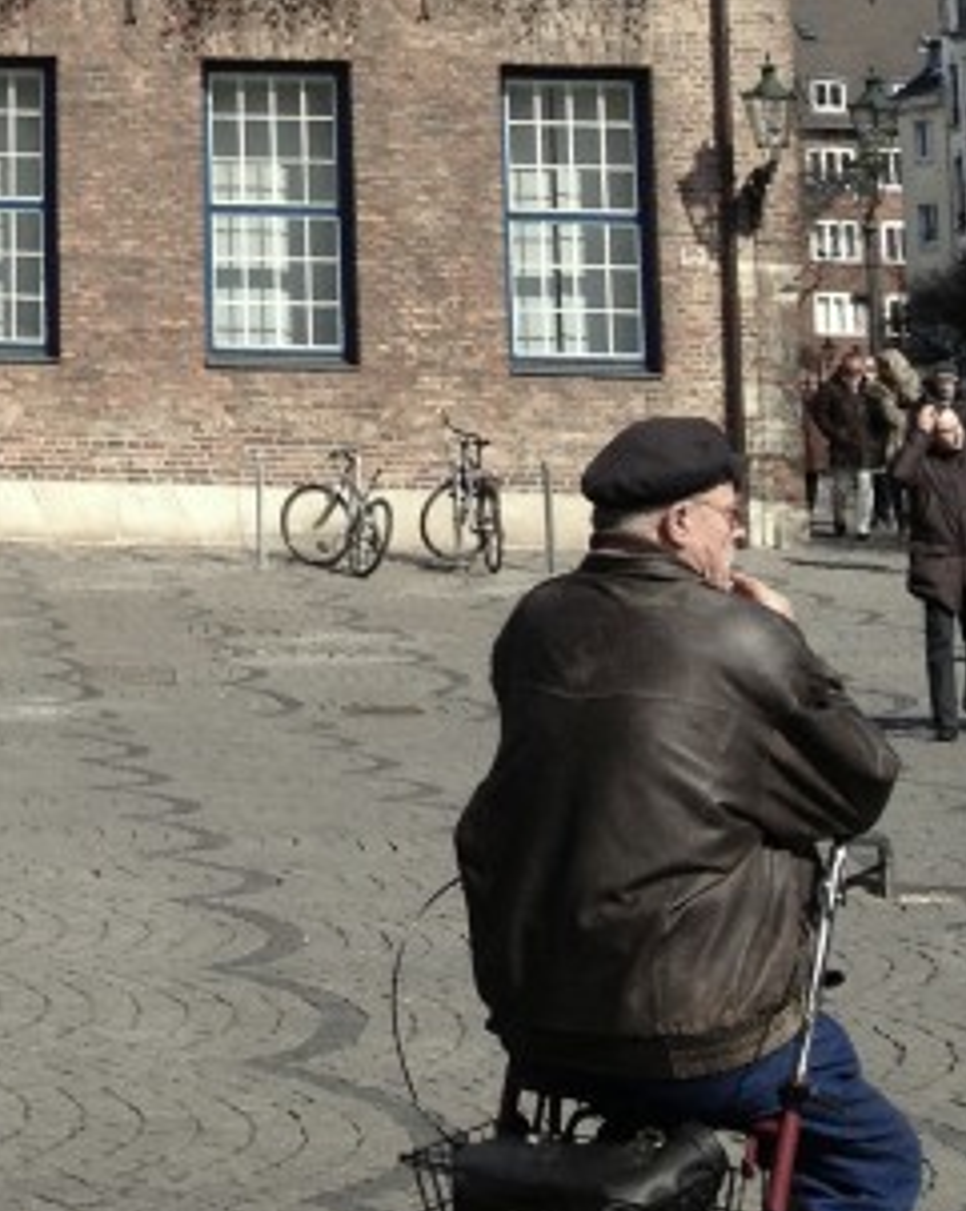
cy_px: -393
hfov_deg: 12.7
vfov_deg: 15.7
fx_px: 4152
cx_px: -429
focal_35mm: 116
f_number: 2.4
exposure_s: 1/1672
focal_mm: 4.28
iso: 50
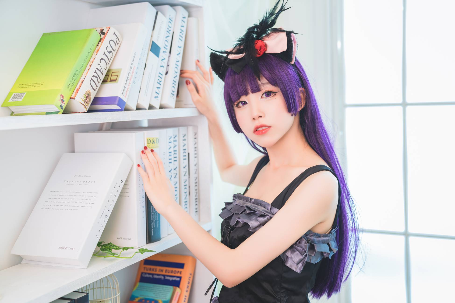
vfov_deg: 27.0
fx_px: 632
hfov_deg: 39.6
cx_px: 228
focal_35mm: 50
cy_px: 152
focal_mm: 50
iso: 320
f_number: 2.8
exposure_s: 1/30
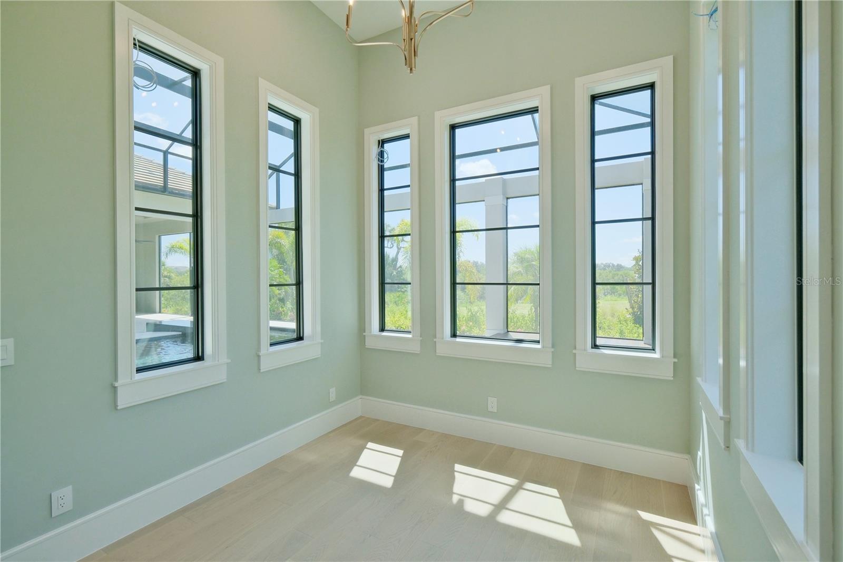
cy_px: 281
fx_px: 351
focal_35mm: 15
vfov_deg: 77.3
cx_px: 422
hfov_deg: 100.4
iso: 640
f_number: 4
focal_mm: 10.1
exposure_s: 1/800
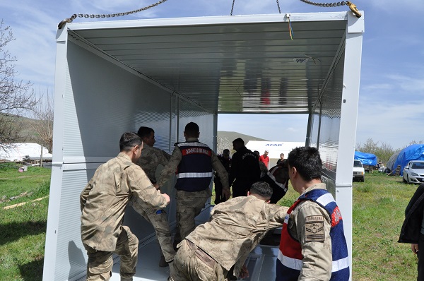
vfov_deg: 47.8
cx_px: 212
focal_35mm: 27
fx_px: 317
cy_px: 140
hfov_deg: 67.5
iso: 1000
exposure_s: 1/800
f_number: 14
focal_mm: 18
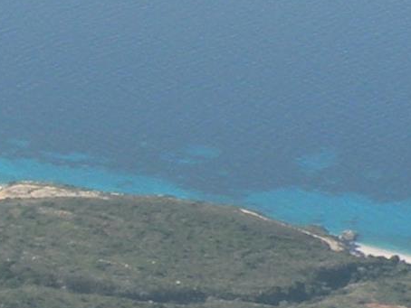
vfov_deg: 5.4
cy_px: 137
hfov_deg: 7.1
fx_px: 3243
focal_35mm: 273
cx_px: -312
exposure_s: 1/200
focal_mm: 7.4
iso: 64
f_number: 5.6
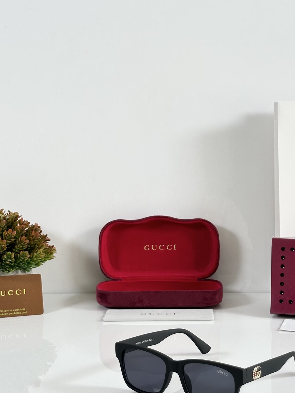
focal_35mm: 75
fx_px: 852
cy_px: 182
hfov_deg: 19.6
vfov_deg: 26.0
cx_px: 189
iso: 50
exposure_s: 1/100
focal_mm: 6.86
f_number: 1.78
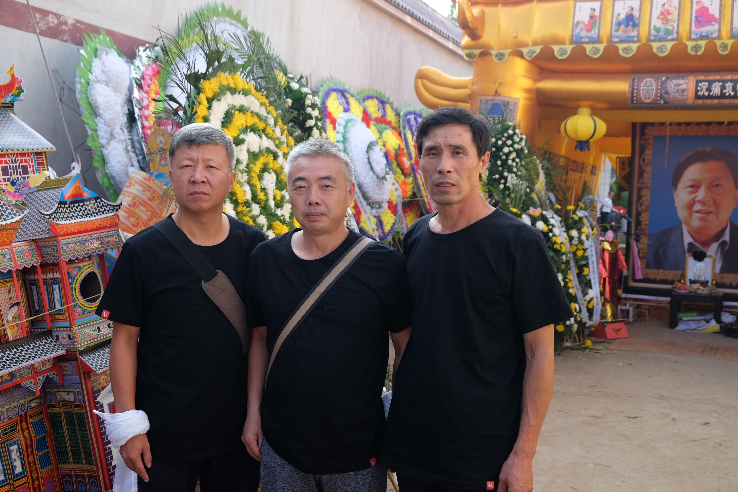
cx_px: 369
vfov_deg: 33.4
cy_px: 246
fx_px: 820
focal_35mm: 40
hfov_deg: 48.5
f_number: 5
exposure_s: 1/140
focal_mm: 26.5
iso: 200
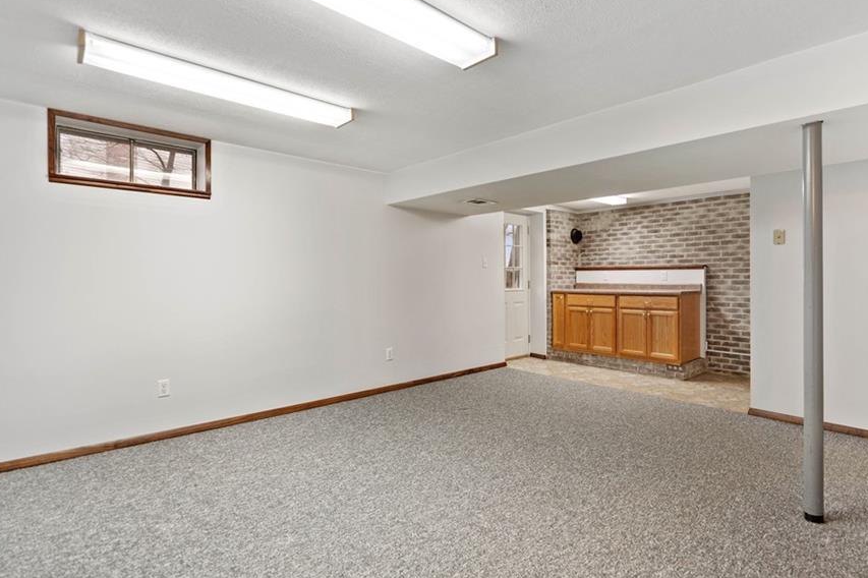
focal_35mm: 18
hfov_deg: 89.7
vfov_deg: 67.3
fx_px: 434
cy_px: 283
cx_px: 480
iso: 125
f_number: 2.8
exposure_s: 1/30
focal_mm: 15
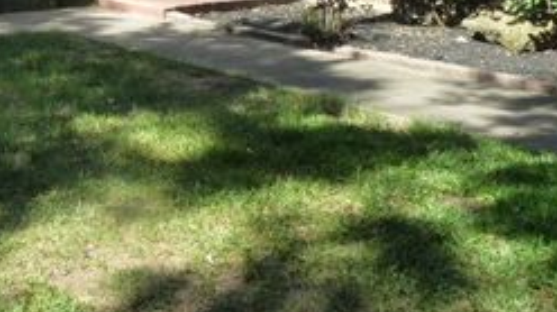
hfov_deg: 35.9
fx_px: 812
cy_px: -21
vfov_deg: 20.8
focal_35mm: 55
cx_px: 72
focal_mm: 4.1
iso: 125
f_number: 4
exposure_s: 1/160
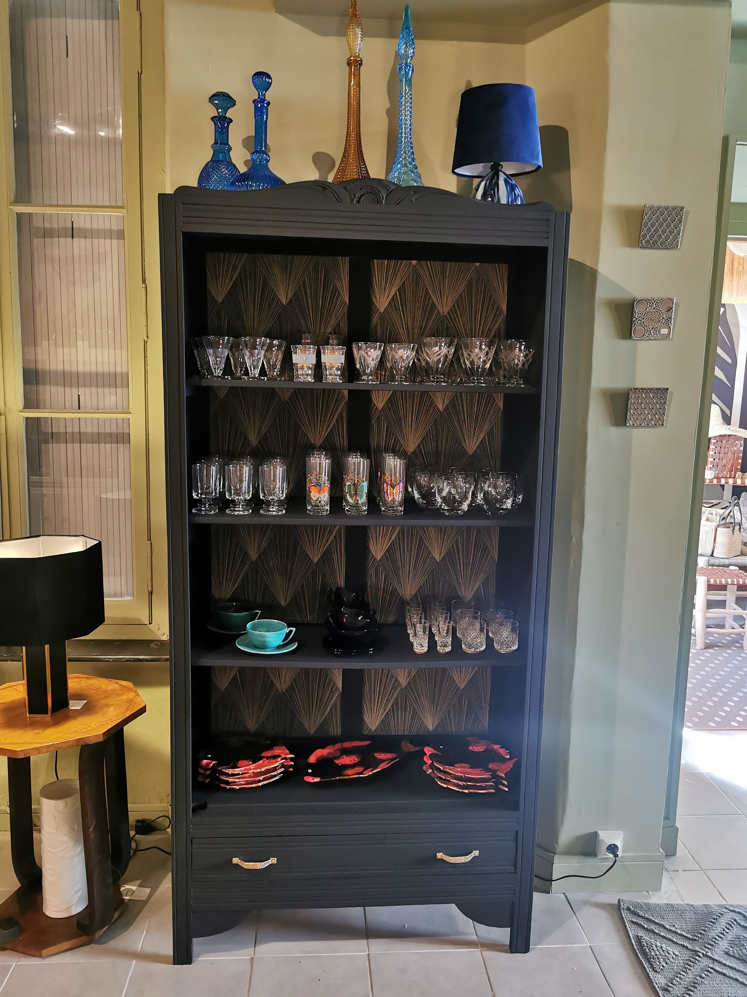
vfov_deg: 65.3
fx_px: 777
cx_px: 374
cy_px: 498
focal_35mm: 27
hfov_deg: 51.4
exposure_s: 1/60
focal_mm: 5.56
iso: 200
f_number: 1.6
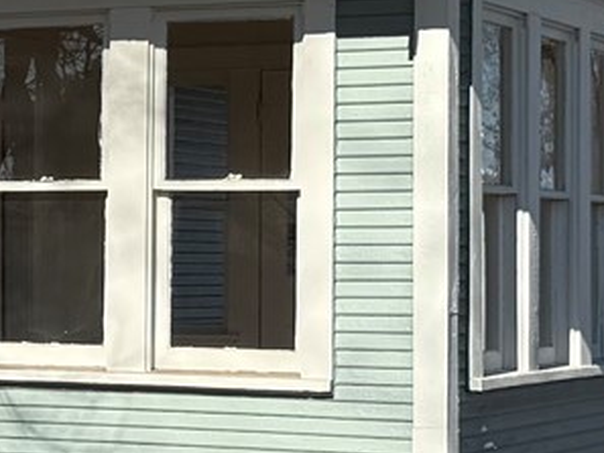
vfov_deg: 9.6
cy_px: 266
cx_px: -212
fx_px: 2706
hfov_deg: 12.3
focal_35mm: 155
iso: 80
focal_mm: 6.76
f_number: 1.78
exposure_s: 1/4405
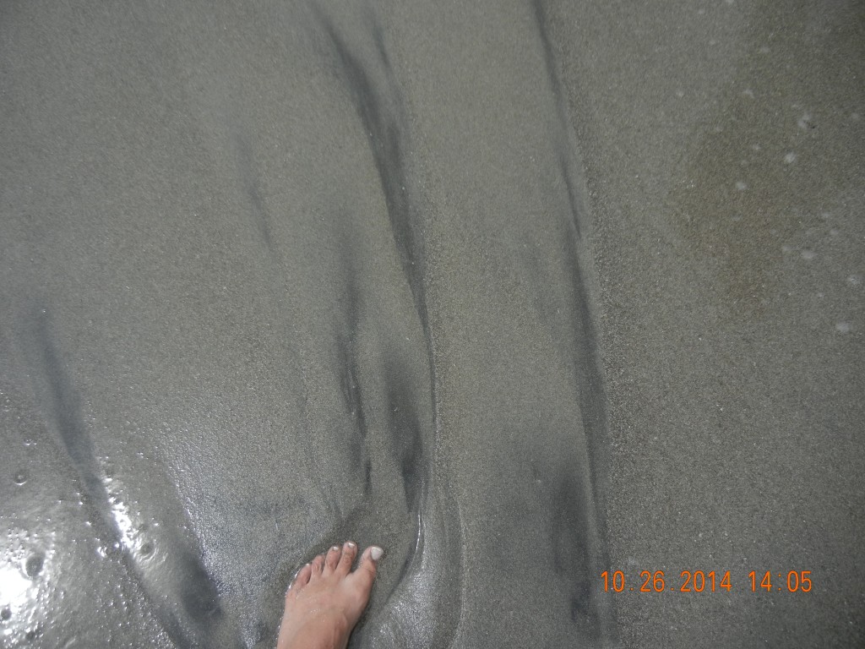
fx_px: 750
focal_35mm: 30
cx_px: 432
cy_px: 324
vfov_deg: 46.8
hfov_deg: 60.0
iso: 160
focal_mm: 5.4
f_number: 7
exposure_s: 1/605
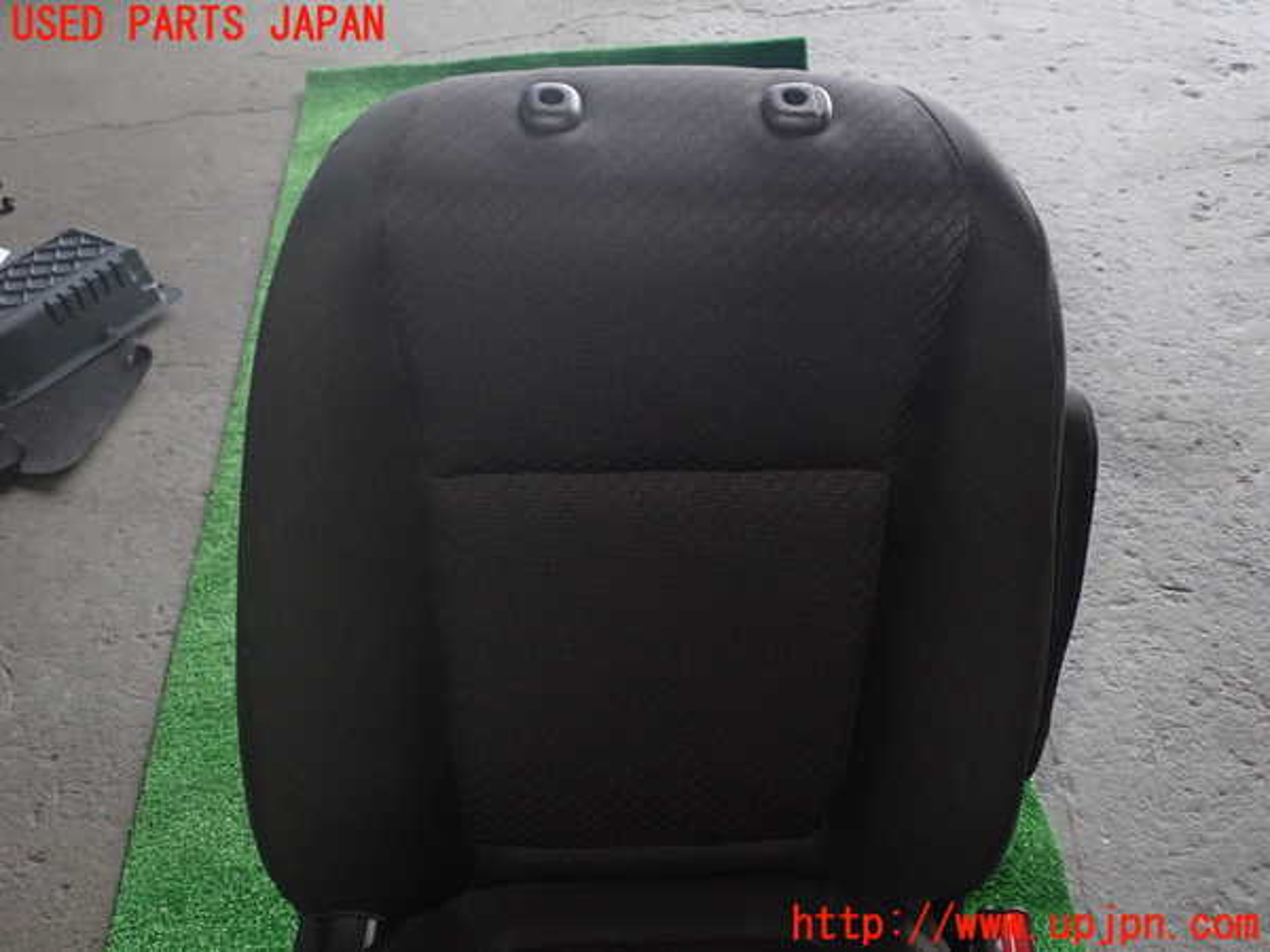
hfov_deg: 51.4
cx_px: 635
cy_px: 476
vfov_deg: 39.7
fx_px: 1321
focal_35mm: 36
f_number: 7.1
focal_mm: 6.37
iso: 400
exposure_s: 1/40
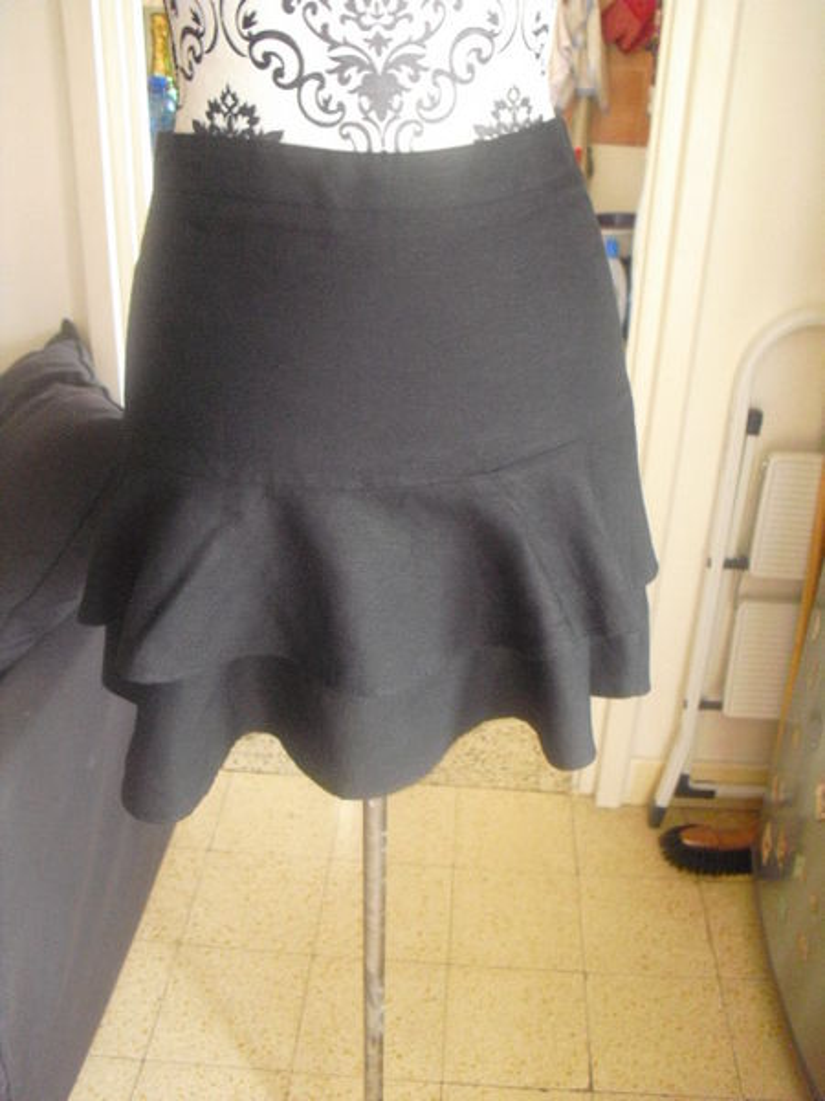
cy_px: 550
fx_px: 1144
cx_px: 412
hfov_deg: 39.7
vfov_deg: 51.4
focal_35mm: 36
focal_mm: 6.3
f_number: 3.1
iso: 800
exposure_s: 1/10
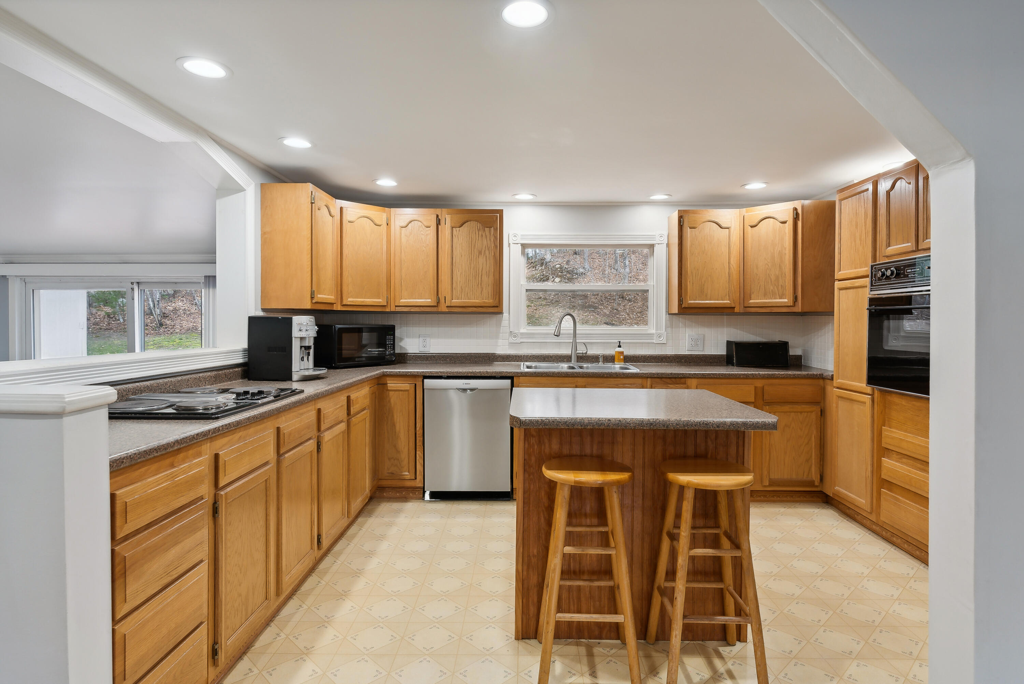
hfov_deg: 86.9
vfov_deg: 64.6
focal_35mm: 19
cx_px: 512
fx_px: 541
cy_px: 342
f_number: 7.1
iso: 320
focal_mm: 19
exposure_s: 1/10
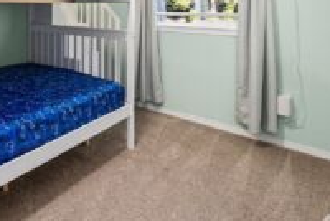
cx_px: 87
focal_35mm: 26
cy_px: 19
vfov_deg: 44.8
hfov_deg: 65.6
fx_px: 239
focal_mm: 13
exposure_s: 1/60
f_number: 7.1
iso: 320
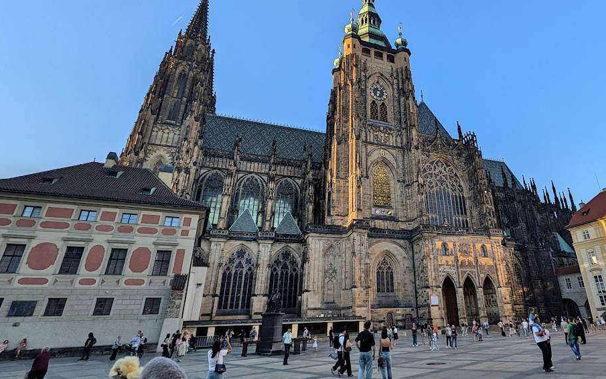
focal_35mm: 21
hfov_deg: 80.3
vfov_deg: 57.2
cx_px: 389
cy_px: 177
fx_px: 347
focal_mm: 1.83
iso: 45
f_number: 2.2
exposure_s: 1/809
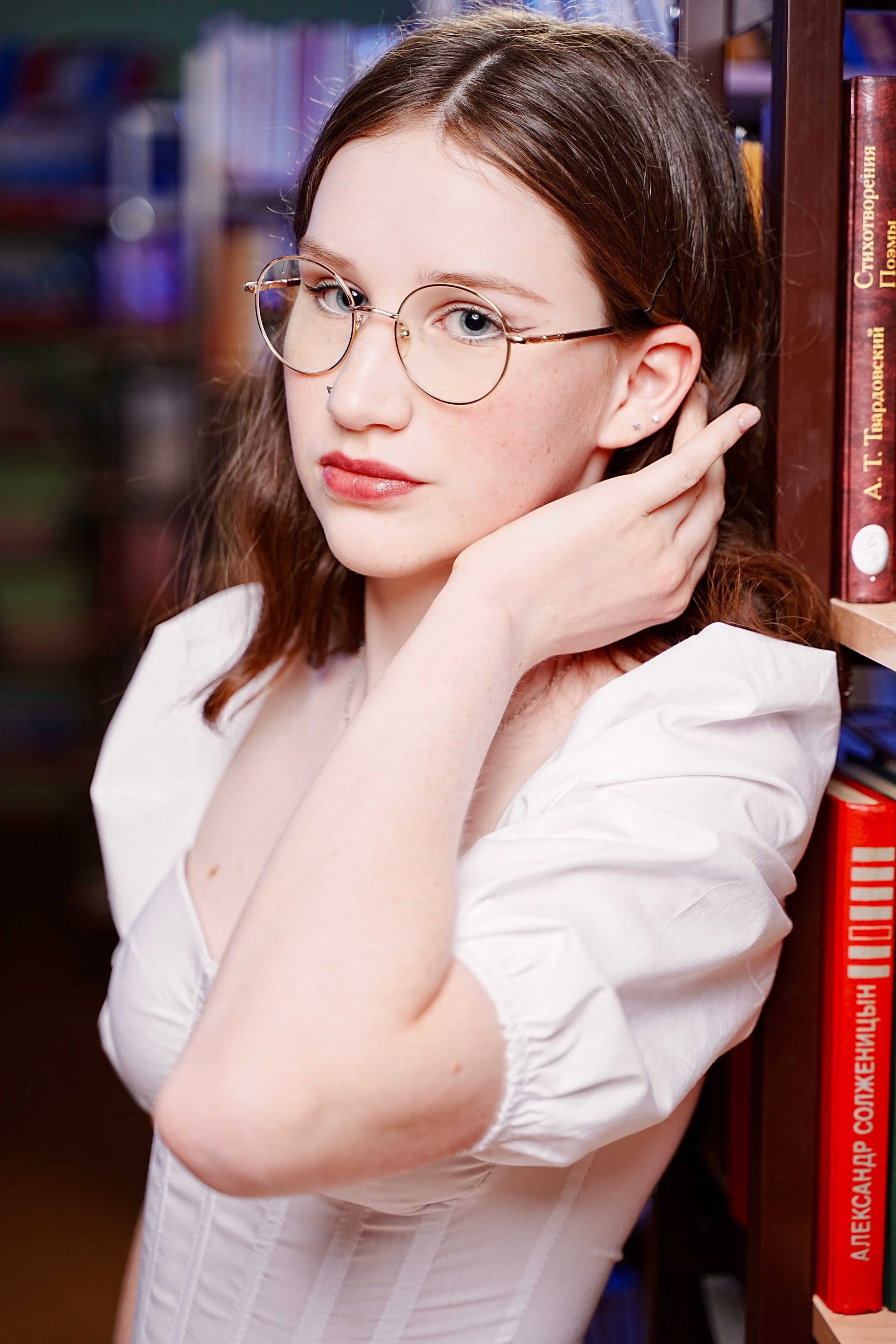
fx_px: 2800
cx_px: 448
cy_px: 672
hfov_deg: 18.2
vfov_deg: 27.0
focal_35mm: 75
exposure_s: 1/160
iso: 200
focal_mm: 75
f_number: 2.8
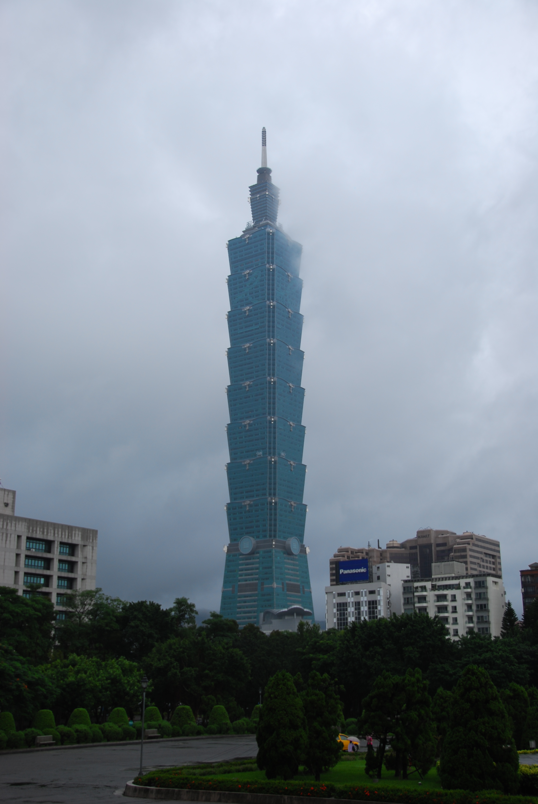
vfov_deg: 46.3
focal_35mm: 42
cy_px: 402
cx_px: 269
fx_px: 939
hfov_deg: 32.0
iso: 100
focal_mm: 28
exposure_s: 1/200
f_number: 4
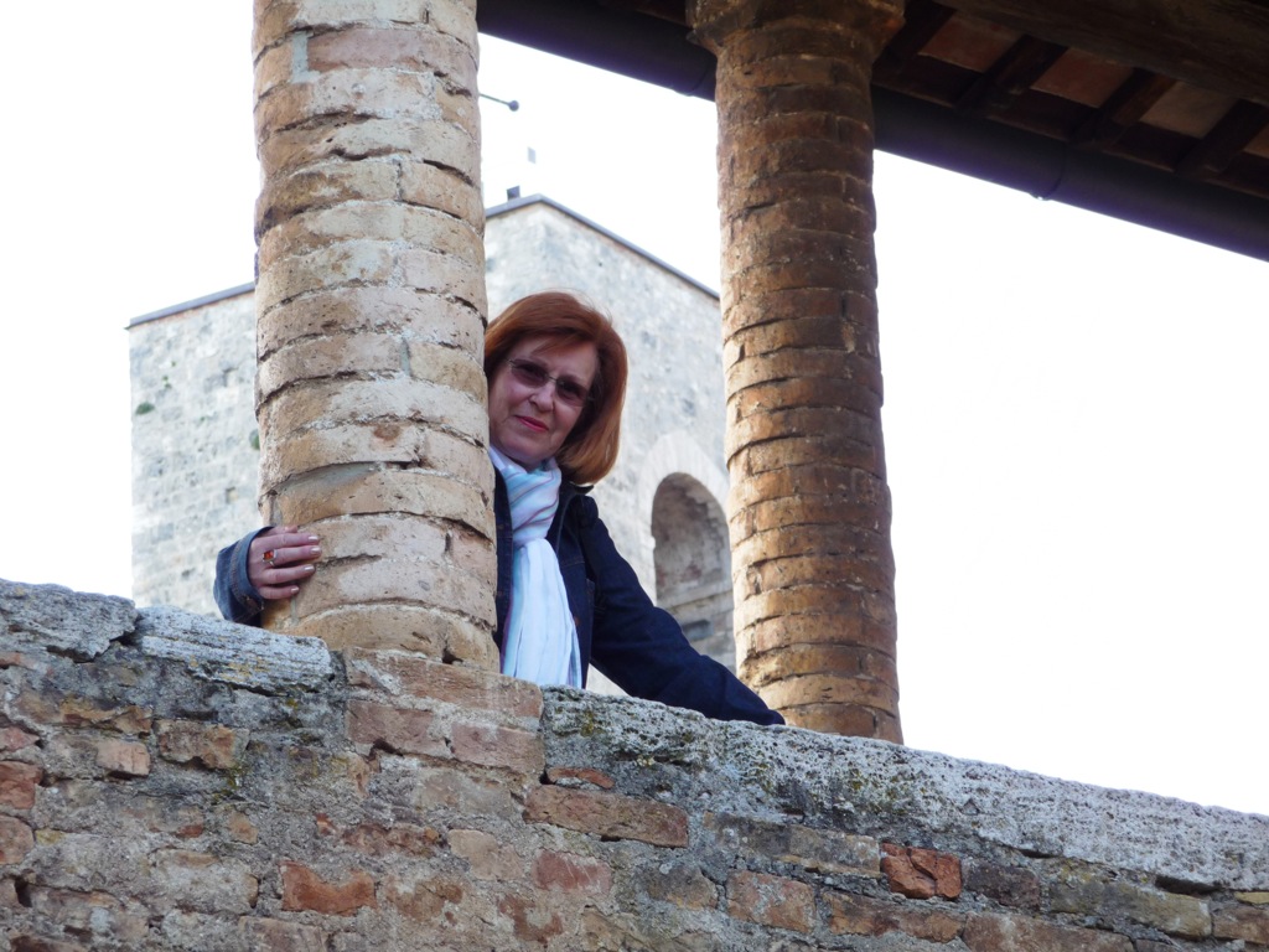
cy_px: 476
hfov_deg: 11.6
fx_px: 6232
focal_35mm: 170
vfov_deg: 8.7
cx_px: 634
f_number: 4.8
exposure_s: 1/80
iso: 100
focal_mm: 29.1
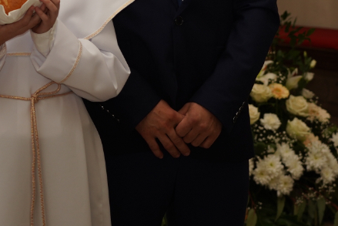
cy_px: -67
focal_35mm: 163
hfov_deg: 12.5
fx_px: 1531
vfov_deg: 8.3
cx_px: 32
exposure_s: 1/100
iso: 400
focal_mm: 55
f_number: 4
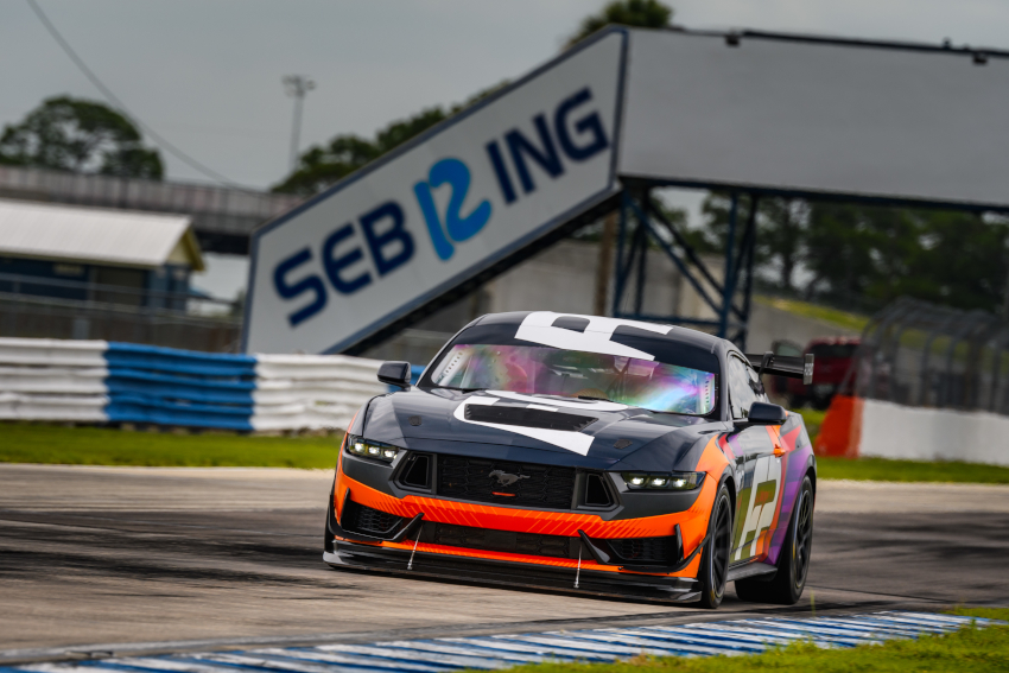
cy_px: 336
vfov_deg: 3.1
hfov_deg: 4.6
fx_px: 12614
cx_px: 504
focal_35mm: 450
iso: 100
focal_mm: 300
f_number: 5.6
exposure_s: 1/320
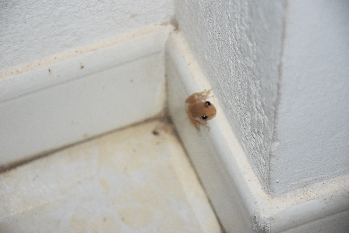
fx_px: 1527
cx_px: 174
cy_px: 116
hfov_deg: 13.0
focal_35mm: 158
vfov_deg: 8.7
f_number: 5.6
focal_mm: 105
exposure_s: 1/60
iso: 1250
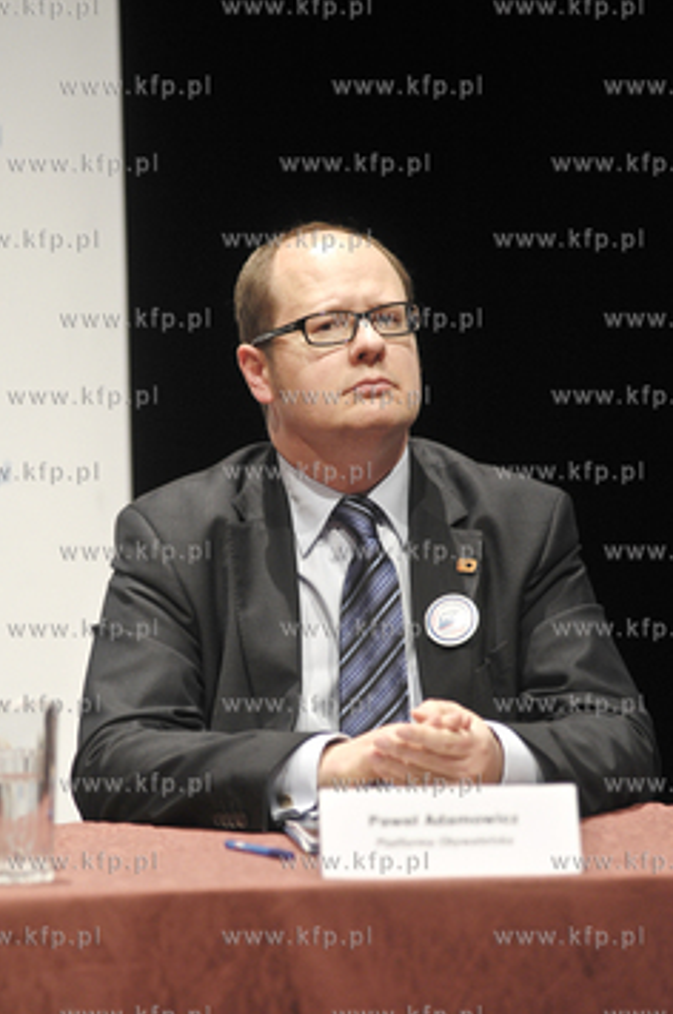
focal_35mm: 126
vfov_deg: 16.3
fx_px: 3547
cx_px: 317
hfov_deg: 10.8
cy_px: 547
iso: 1600
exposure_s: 1/200
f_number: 3.2
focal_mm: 112
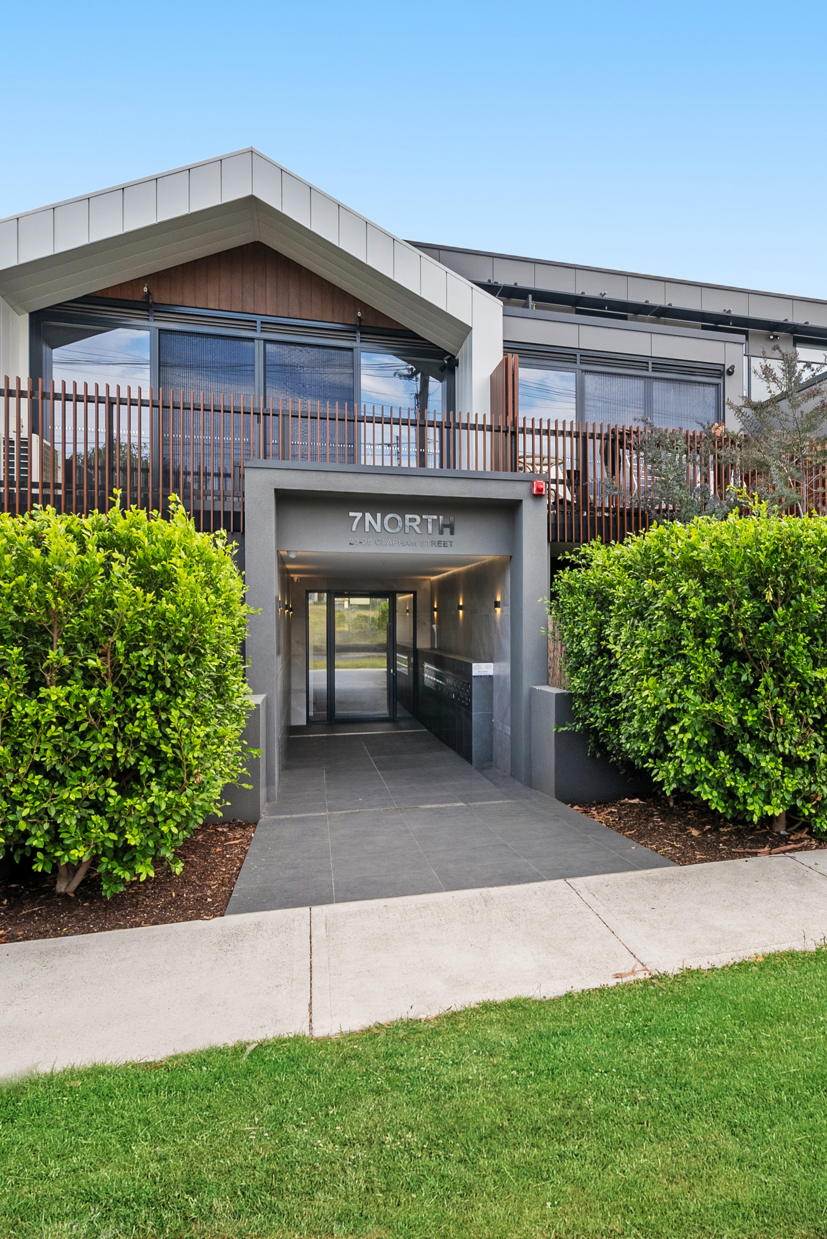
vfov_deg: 73.7
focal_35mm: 24
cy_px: 620
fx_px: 827
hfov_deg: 50.9
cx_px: 620
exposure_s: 1/200
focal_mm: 16
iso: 400
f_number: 8
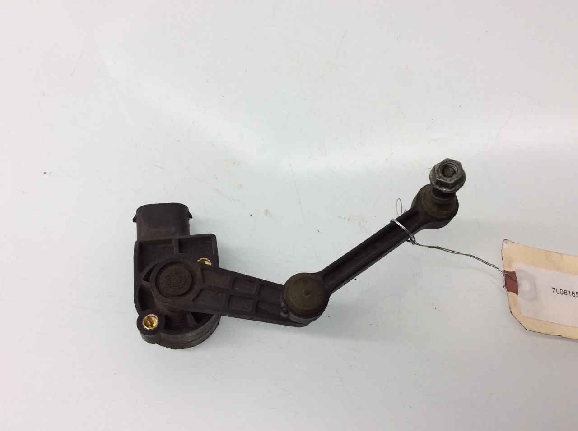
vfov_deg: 44.1
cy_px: 216
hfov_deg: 56.9
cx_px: 289
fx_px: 534
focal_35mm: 32
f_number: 2.4
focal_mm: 3.3
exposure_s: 1/60
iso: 40
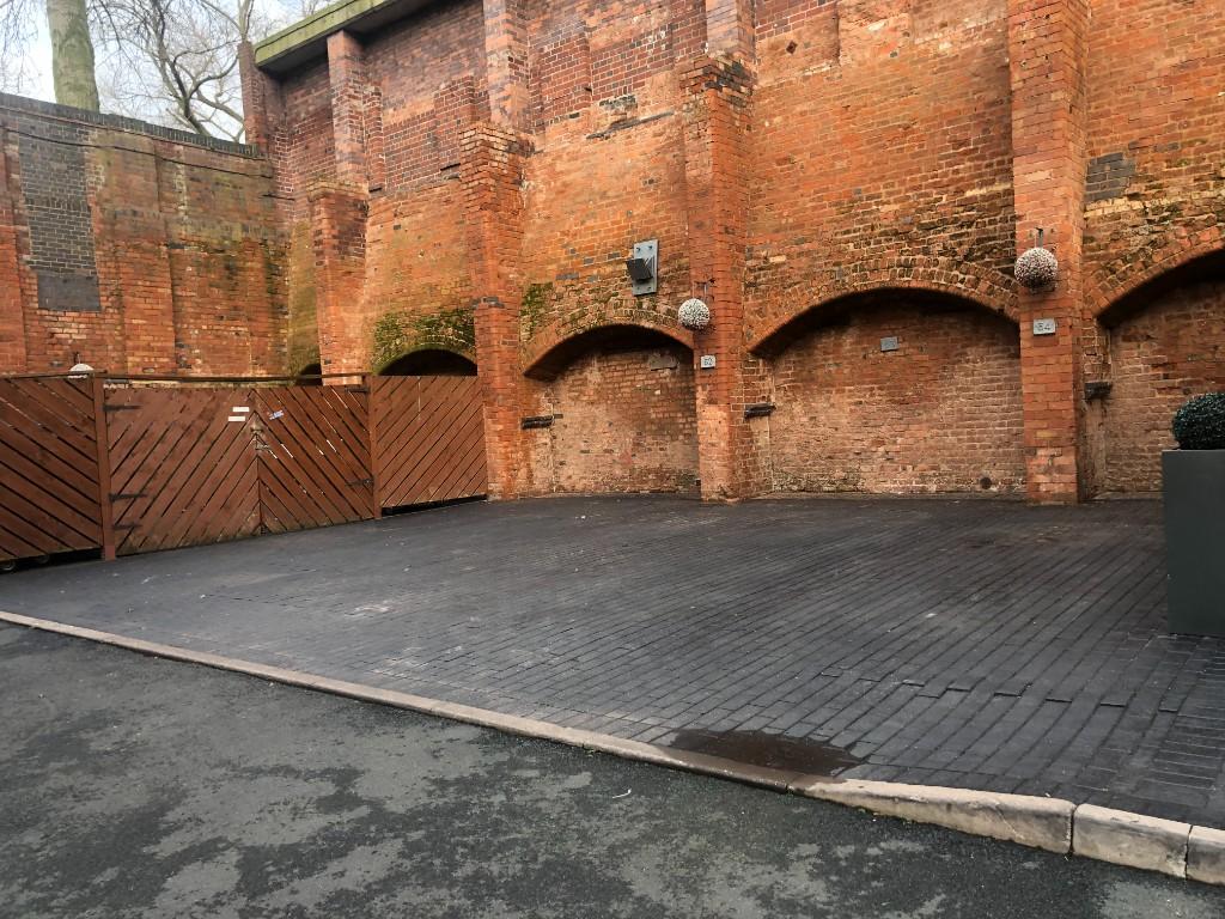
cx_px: 612
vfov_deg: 49.7
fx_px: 991
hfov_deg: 63.4
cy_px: 460
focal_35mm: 28
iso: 40
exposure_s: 1/120
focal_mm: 4
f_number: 1.8
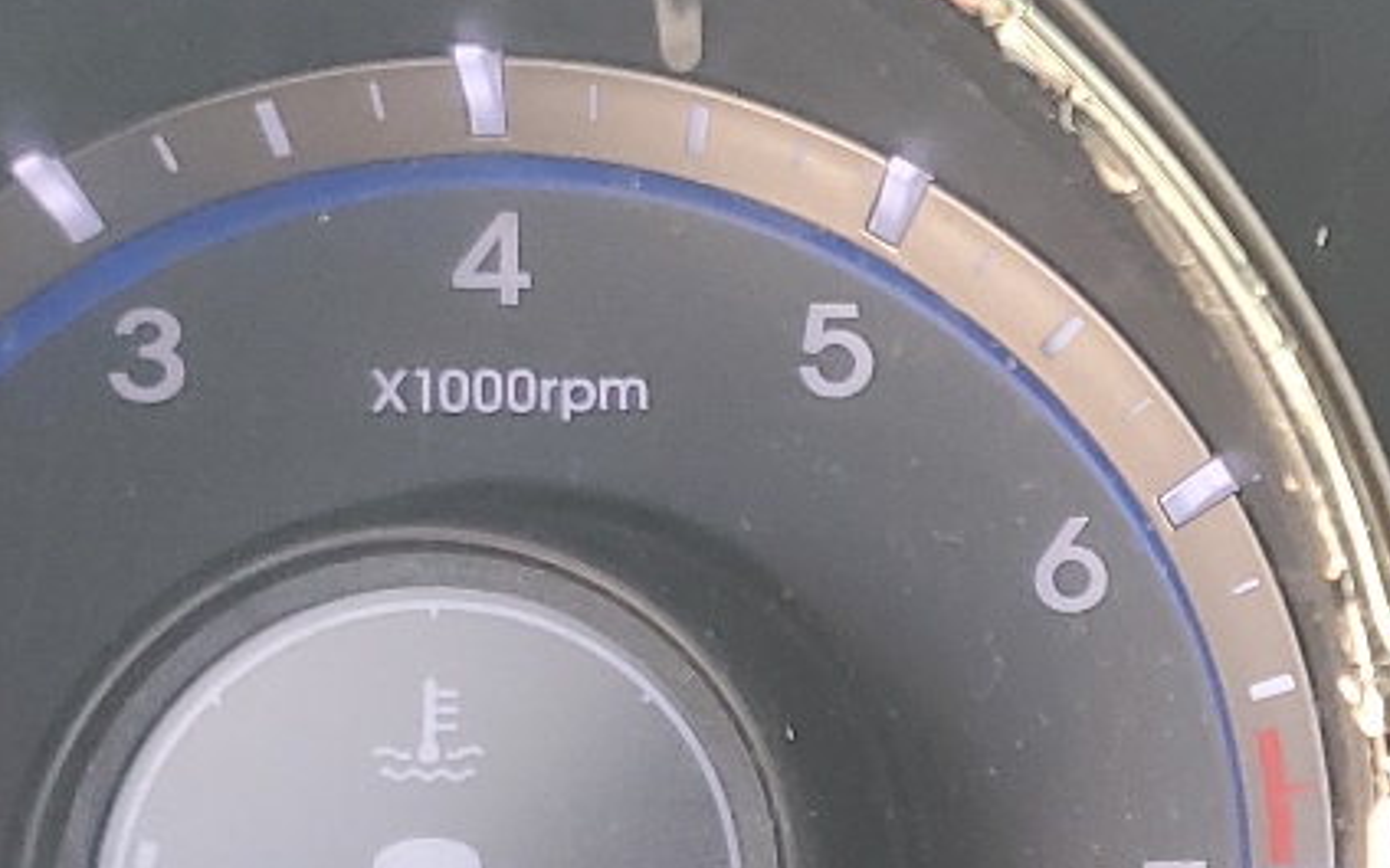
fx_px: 3940
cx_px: 1934
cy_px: 531
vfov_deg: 12.6
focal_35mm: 104
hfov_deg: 18.3
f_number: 1.5
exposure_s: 1/120
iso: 54
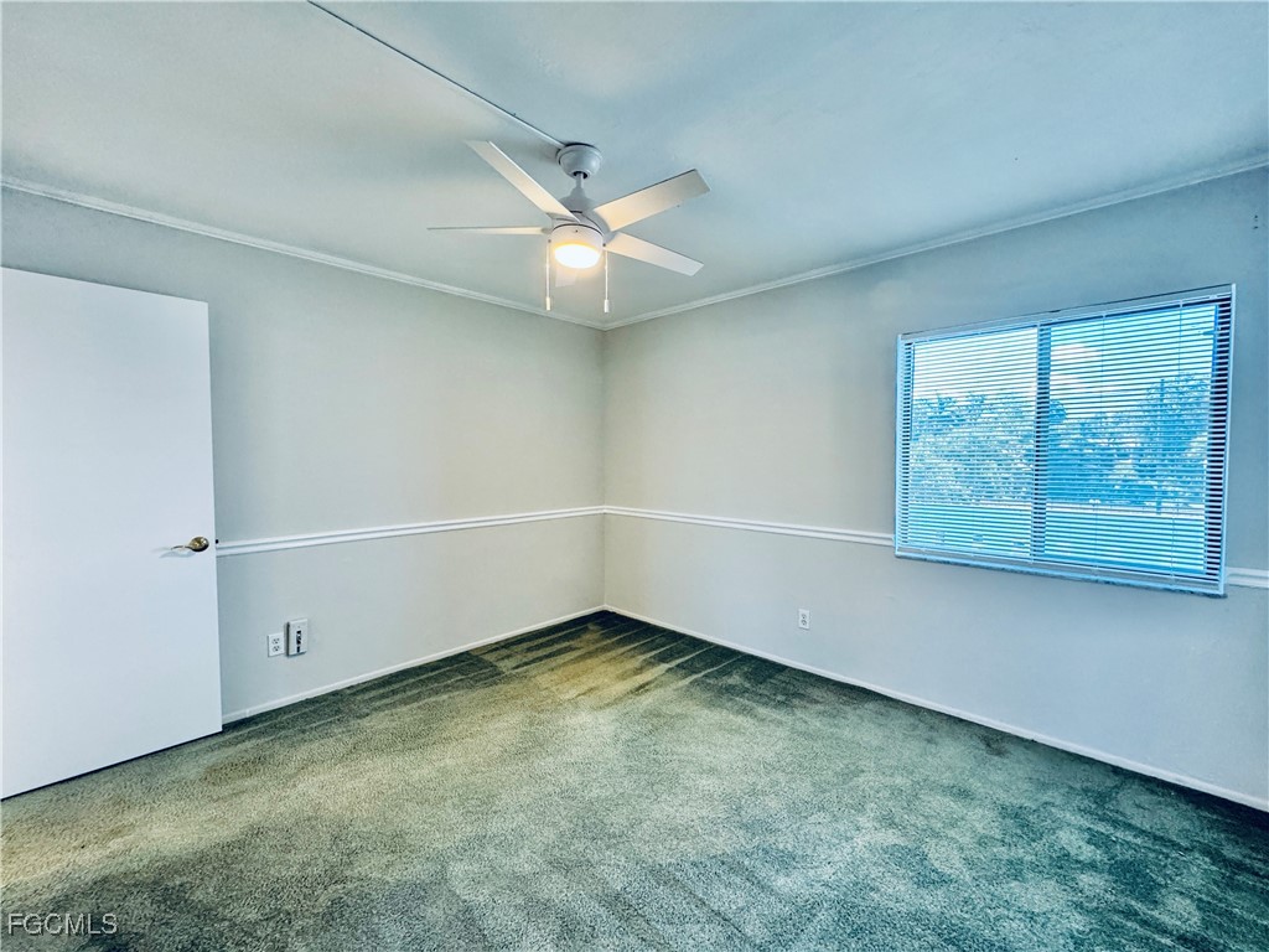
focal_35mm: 14
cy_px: 476
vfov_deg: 85.7
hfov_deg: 102.1
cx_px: 634
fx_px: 513
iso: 320
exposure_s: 1/120
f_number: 2.2
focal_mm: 2.22
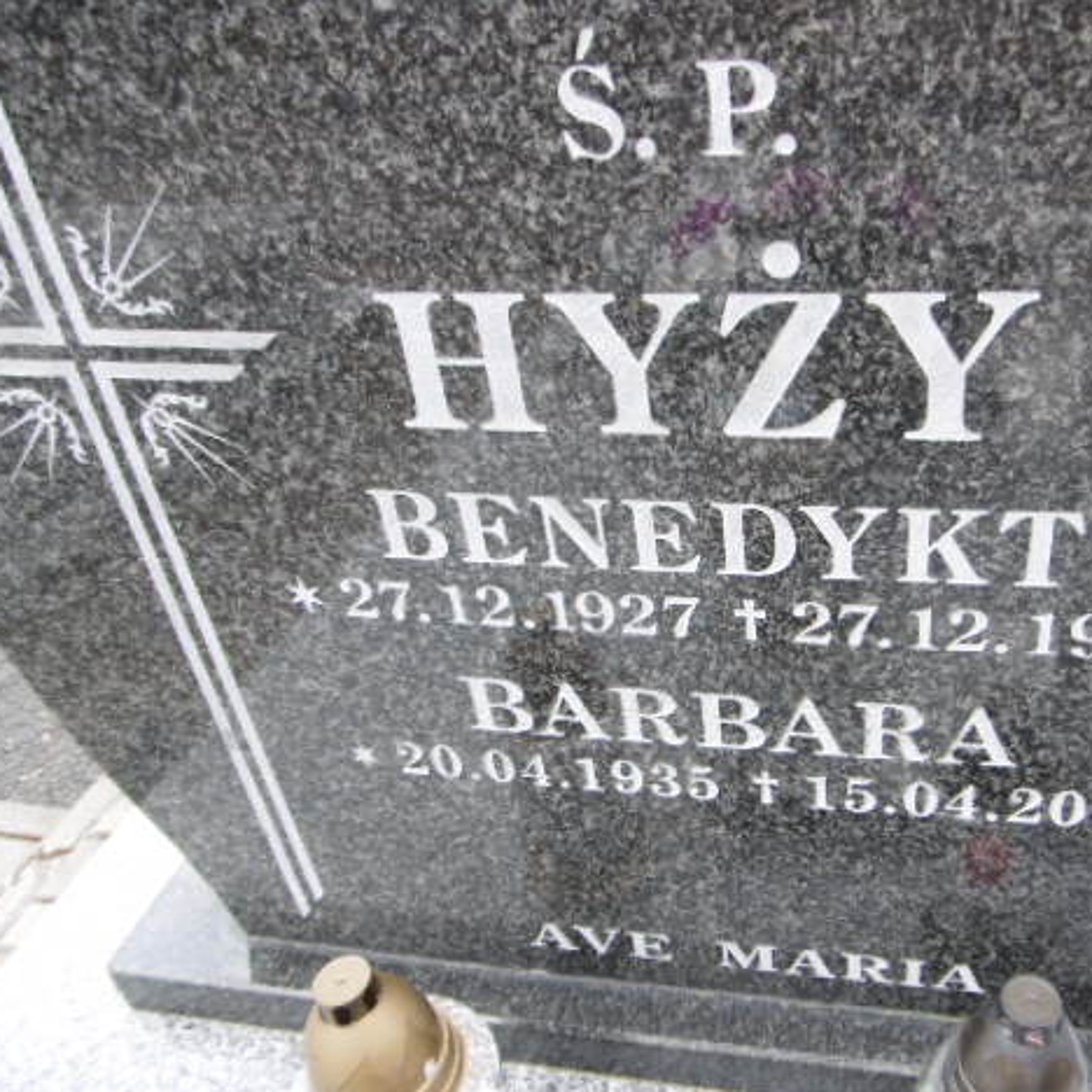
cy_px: 558
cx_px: 733
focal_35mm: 29
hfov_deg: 54.4
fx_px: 1035
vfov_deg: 55.6
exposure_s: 1/60
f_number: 3.1
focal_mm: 4.3
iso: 160
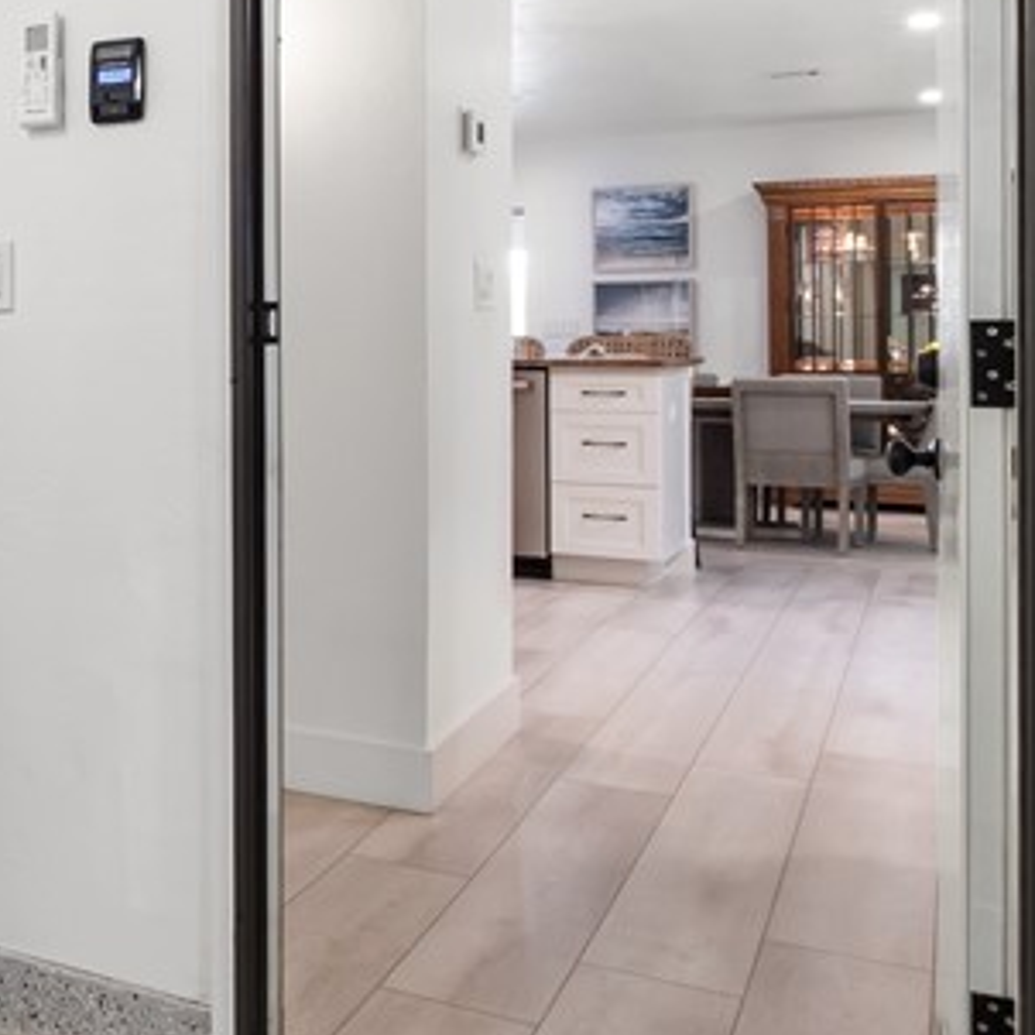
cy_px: 332
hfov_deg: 28.5
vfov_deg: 39.5
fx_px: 1421
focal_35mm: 42
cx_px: -463
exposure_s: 1/4
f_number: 7.1
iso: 200
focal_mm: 7
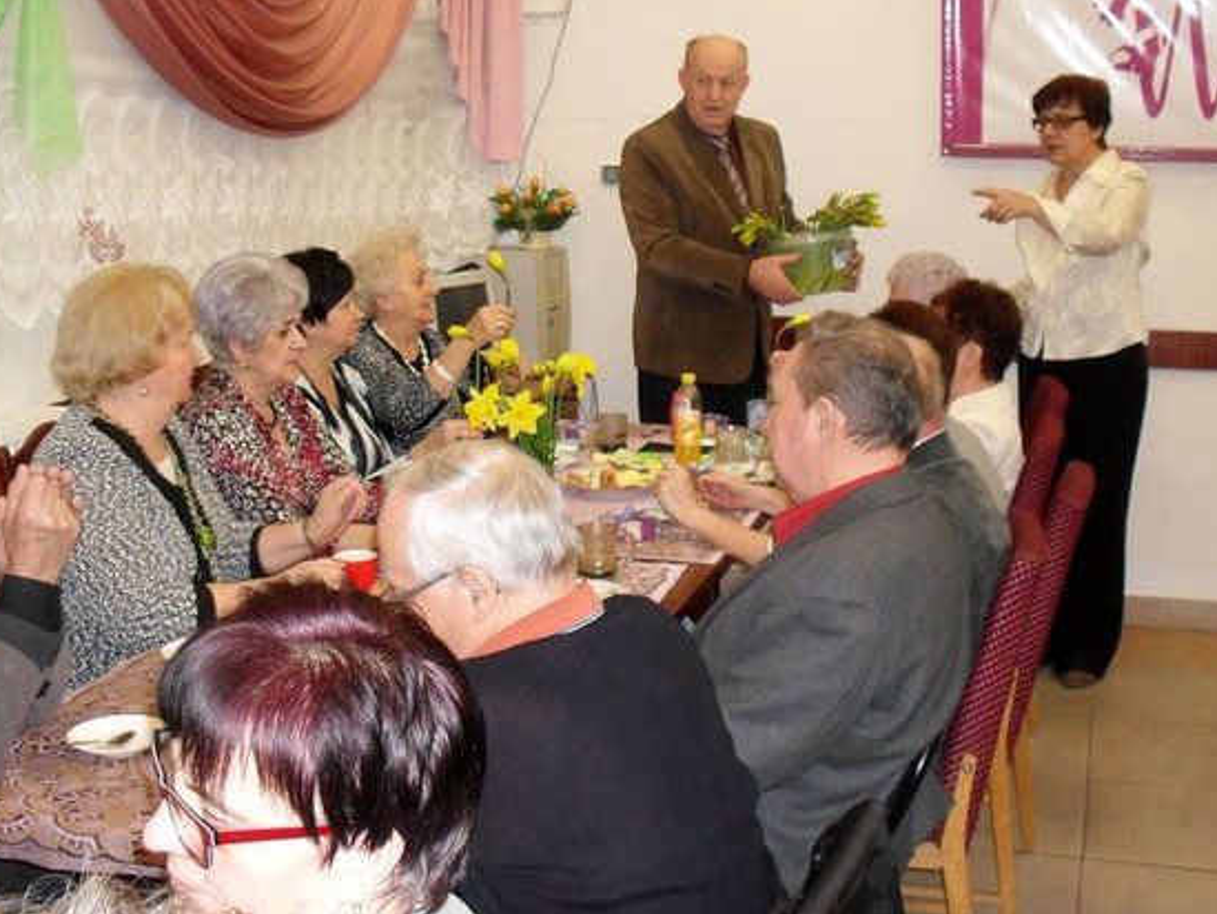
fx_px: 1582
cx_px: 601
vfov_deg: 32.1
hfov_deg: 42.1
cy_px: 393
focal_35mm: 45
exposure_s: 1/45
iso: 240
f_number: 2.8
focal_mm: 6.3
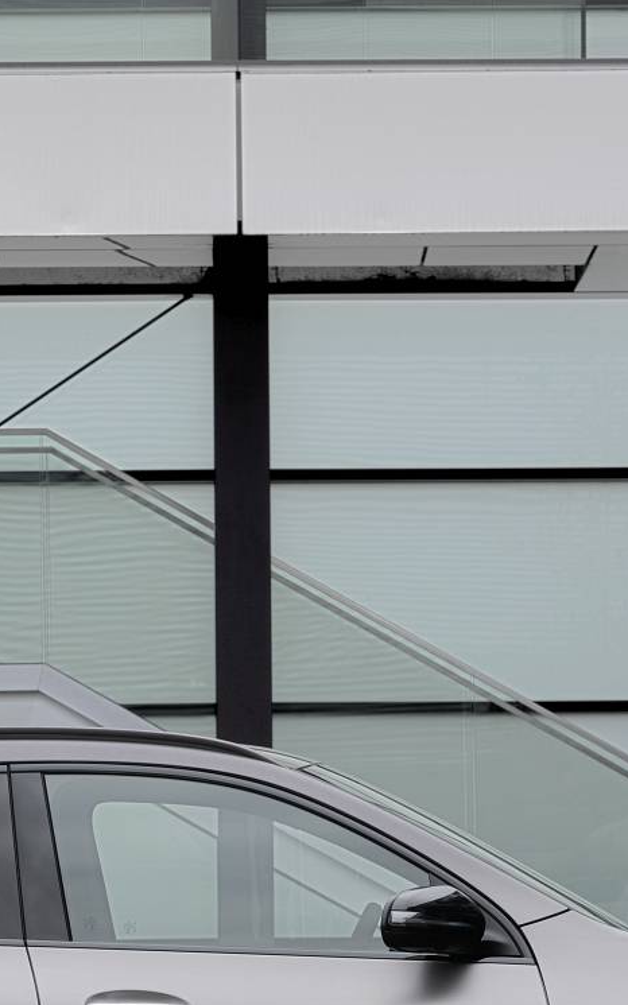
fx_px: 8684
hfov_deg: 4.1
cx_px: 222
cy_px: 808
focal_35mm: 317
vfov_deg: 6.6
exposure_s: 1
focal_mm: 116
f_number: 11
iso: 200
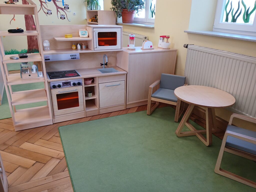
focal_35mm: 26
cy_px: 96
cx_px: 128
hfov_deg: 67.3
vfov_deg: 53.1
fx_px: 192
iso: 100
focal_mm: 3.98
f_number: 1.8
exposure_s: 1/50
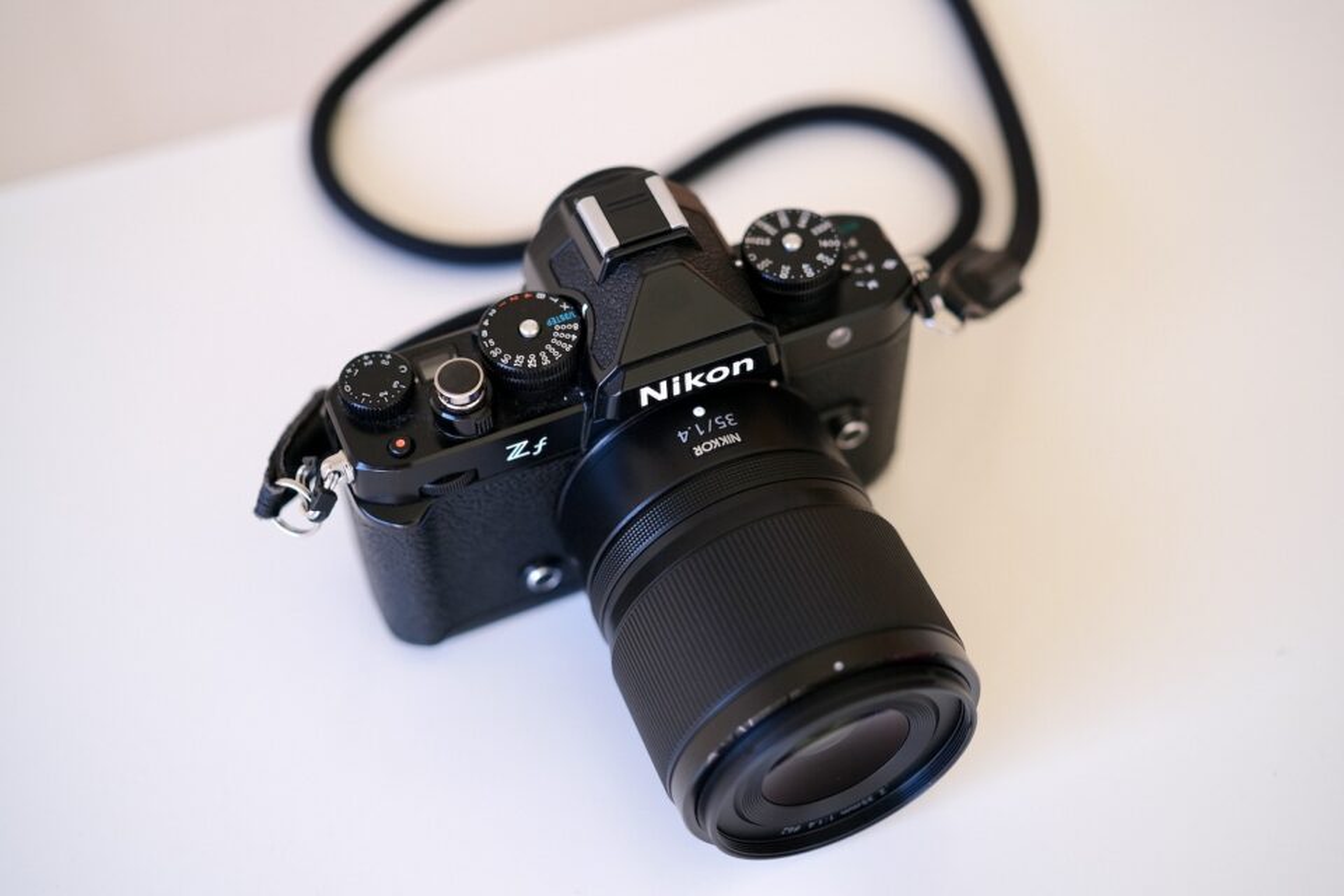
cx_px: 672
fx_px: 1867
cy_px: 448
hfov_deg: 39.6
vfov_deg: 27.0
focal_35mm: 50
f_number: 1.4
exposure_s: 1/400
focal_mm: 33
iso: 160
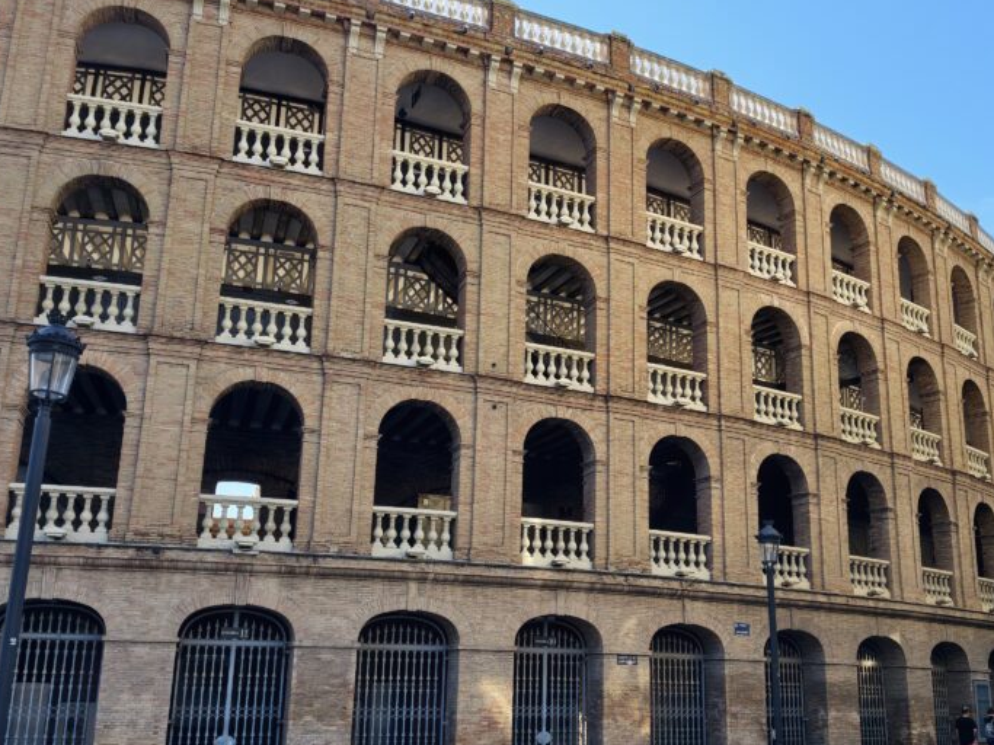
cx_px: 565
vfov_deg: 39.5
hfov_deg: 51.2
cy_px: 442
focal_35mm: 36
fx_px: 1034
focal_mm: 7
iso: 72
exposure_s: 1/1138
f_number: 1.57
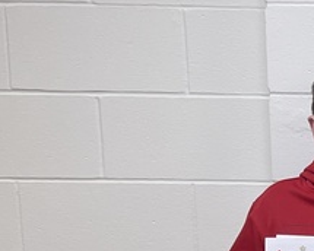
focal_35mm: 116
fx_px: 1078
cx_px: 688
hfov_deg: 13.4
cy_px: 232
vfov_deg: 13.2
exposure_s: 1/120
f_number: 1.6
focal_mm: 5.1
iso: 125
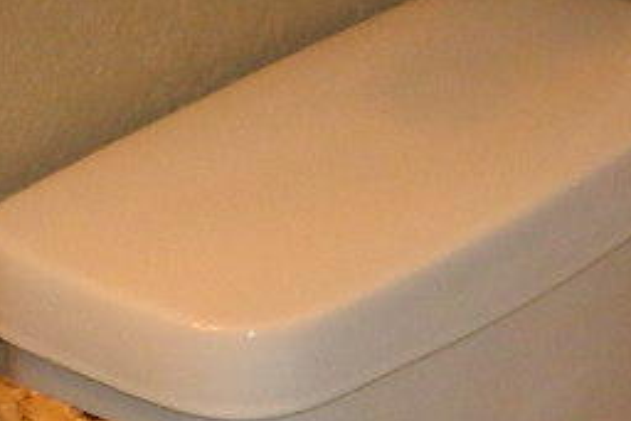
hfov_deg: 9.8
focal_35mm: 208
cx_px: 730
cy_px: -478
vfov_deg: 6.4
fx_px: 3648
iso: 100
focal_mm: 4.5
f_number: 3.1
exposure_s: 1/30
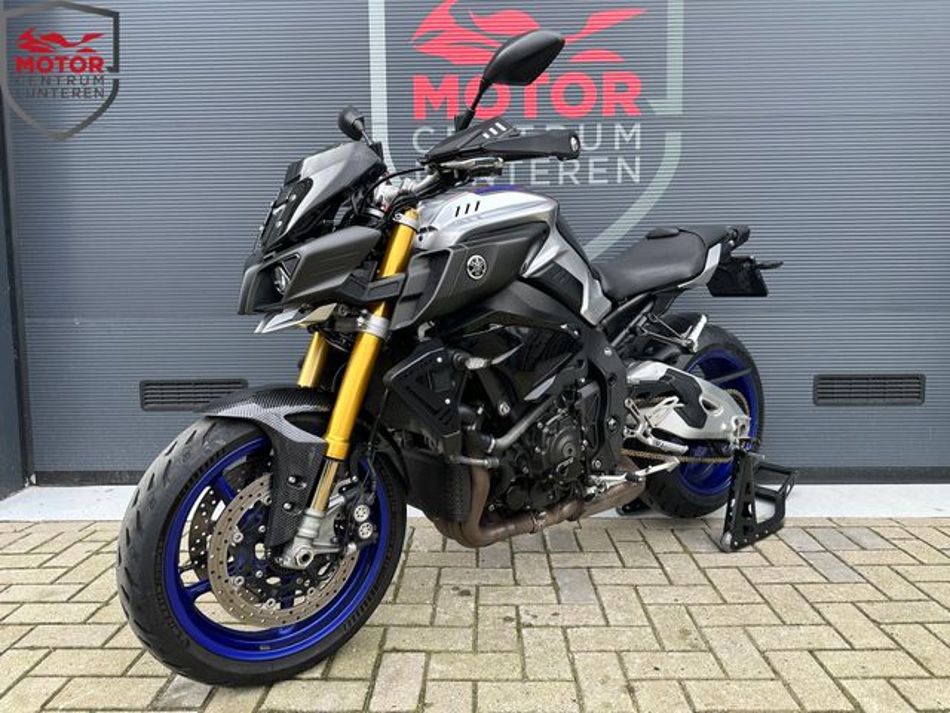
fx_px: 659
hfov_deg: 71.6
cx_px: 475
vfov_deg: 56.8
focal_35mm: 24
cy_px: 356
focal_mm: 6.86
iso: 80
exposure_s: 1/290
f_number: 1.78
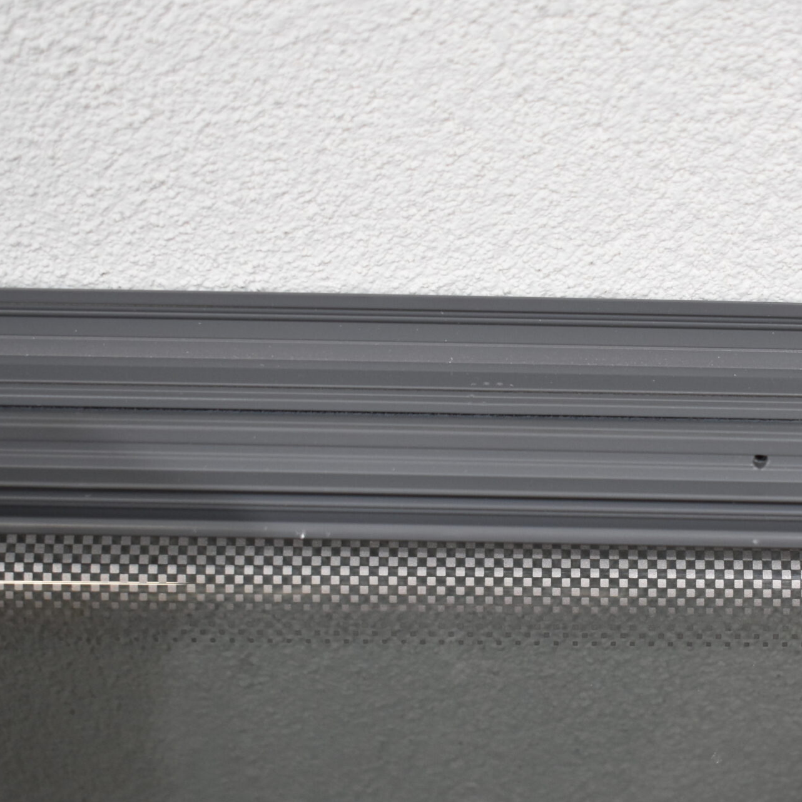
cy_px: 512
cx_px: 623
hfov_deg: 23.1
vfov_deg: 23.3
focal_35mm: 74
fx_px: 1936
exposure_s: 1/200
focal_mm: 29
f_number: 4.2
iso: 800
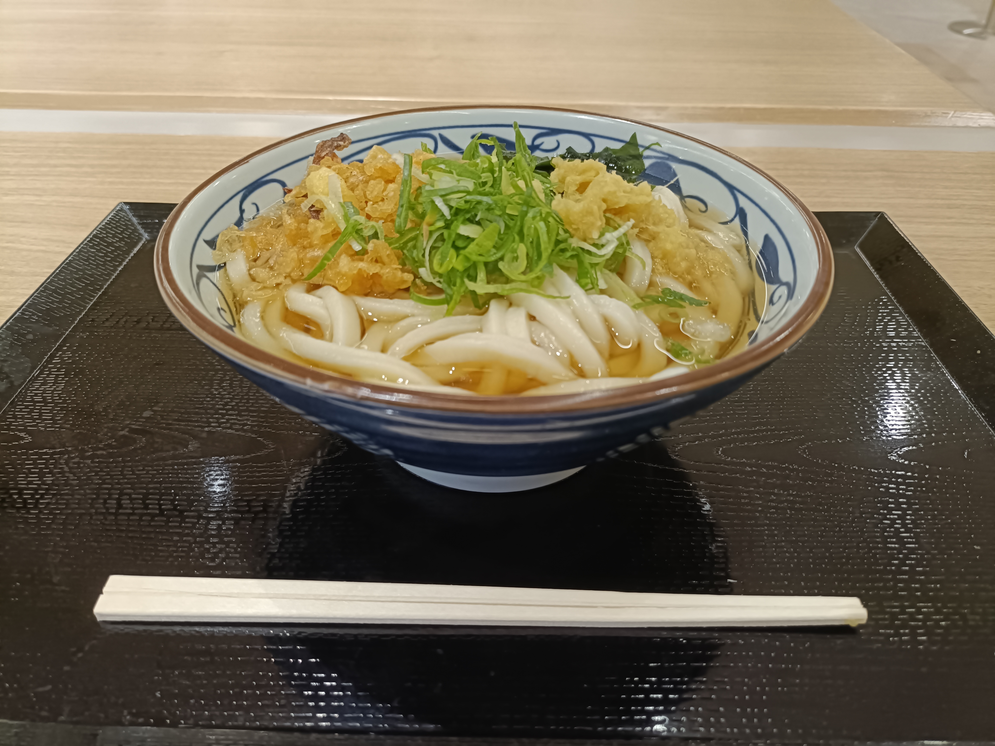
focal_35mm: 25
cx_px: 498
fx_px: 719
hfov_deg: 69.4
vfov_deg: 54.9
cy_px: 373
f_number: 1.7
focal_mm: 4.7
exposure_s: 1/121
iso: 800
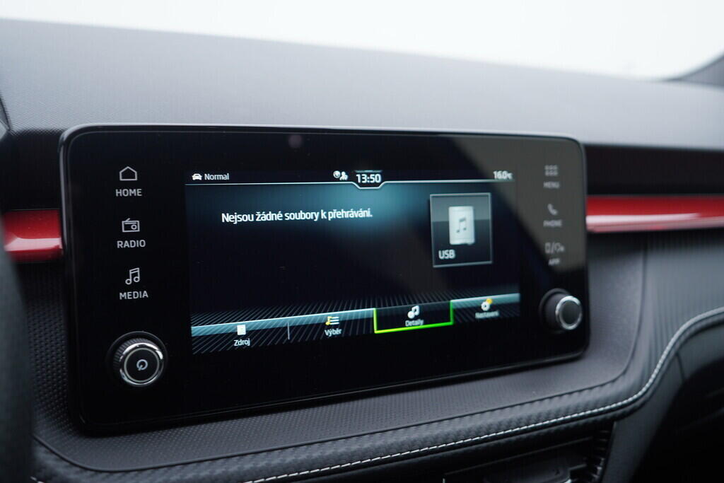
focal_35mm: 36
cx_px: 362
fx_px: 724
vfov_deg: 36.9
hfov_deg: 53.1
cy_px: 242
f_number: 3.2
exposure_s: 1/50
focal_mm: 24
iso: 125
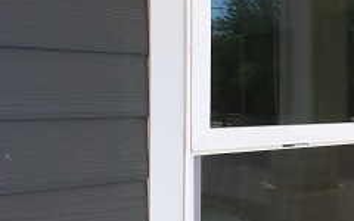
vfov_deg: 22.0
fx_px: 569
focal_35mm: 59
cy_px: 108
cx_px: 327
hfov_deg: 32.6
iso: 25
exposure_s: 1/769
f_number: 2.2
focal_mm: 4.15
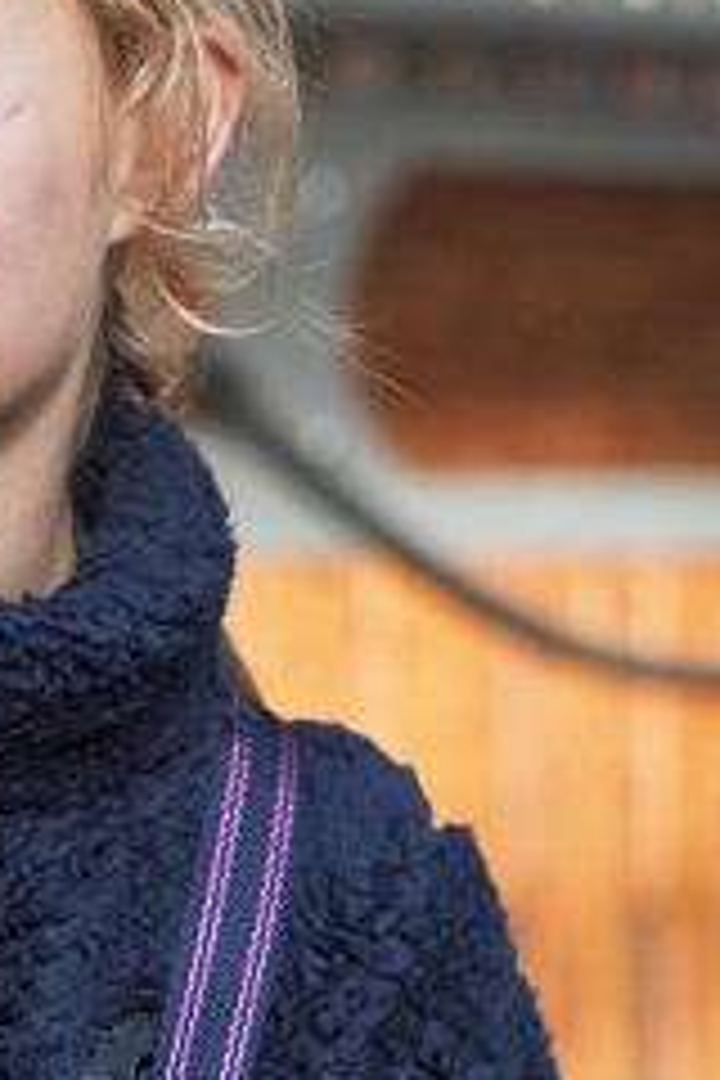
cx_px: -158
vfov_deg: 10.0
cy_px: 742
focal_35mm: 206
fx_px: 6180
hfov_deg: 6.6
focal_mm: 55
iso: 200
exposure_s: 1/200
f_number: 2.8
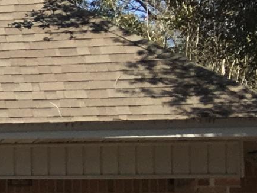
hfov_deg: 7.9
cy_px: 189
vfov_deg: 7.4
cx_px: -620
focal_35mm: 200
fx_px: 1484
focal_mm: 4.15
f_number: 2.2
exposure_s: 1/999
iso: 25
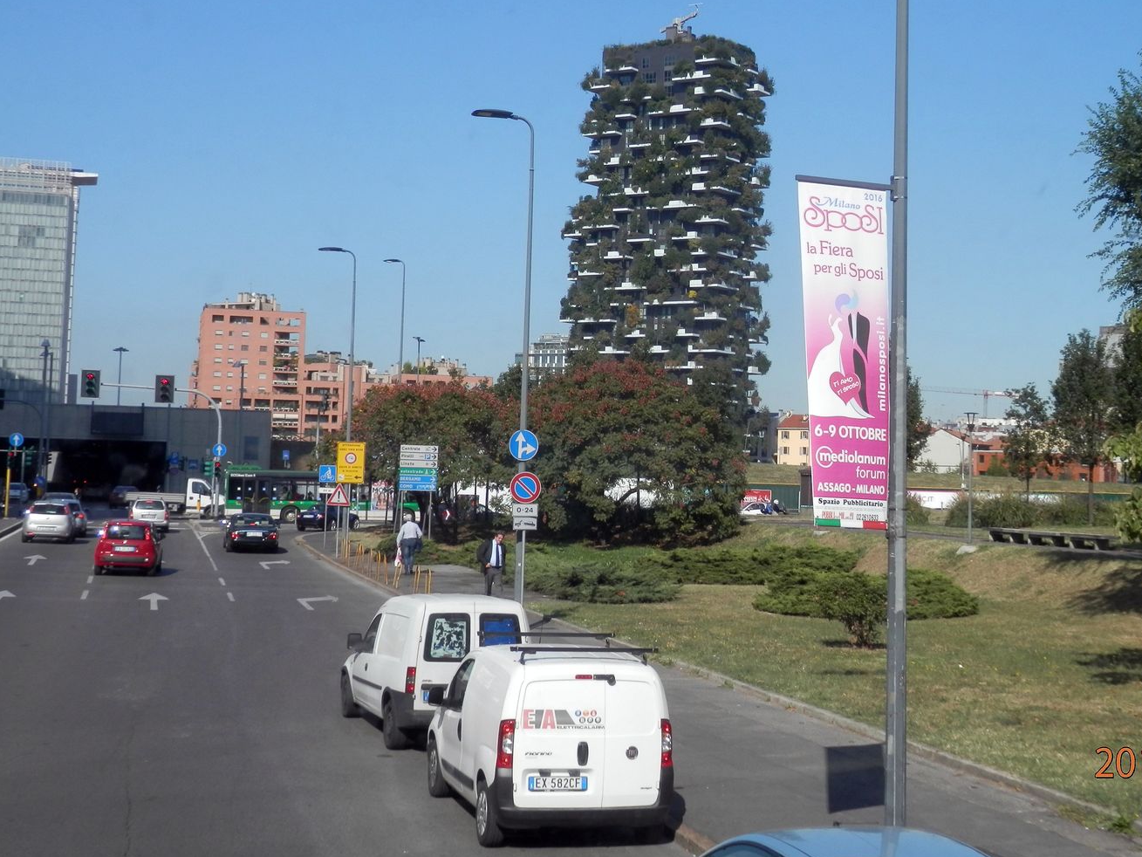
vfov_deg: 26.5
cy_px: 351
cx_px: 694
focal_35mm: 55
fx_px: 1815
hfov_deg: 34.8
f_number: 3.8
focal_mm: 8
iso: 80
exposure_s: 1/800
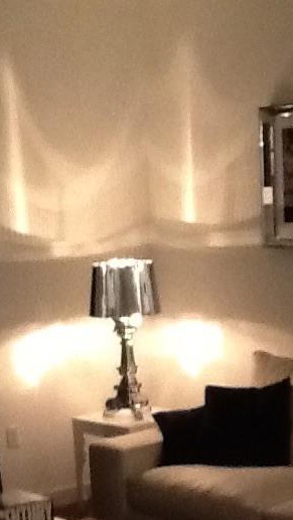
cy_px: 418
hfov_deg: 13.6
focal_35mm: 89
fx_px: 1229
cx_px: 178
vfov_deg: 23.6
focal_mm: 2.03
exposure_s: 1/17
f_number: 2.4
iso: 320
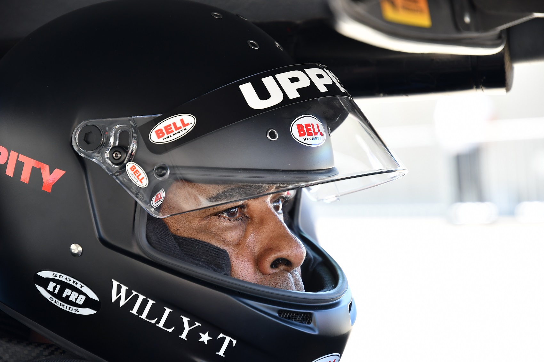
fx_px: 1813
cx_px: 272
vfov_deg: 11.4
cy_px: 181
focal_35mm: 120
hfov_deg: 17.1
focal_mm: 80
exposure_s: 1/250
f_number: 4
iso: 400
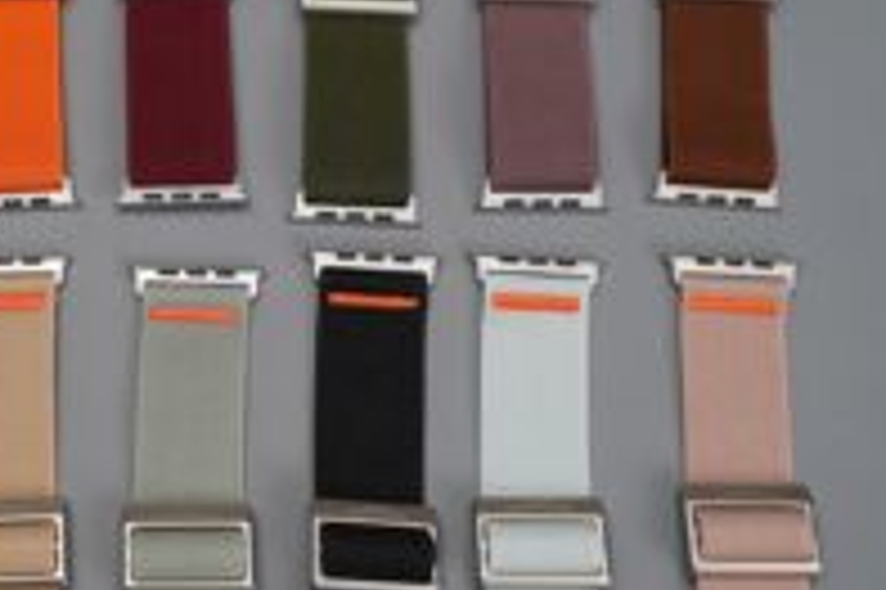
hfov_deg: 30.7
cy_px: 290
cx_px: 112
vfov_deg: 21.5
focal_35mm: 63
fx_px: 1549
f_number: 4
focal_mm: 31
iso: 1000
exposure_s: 1/200
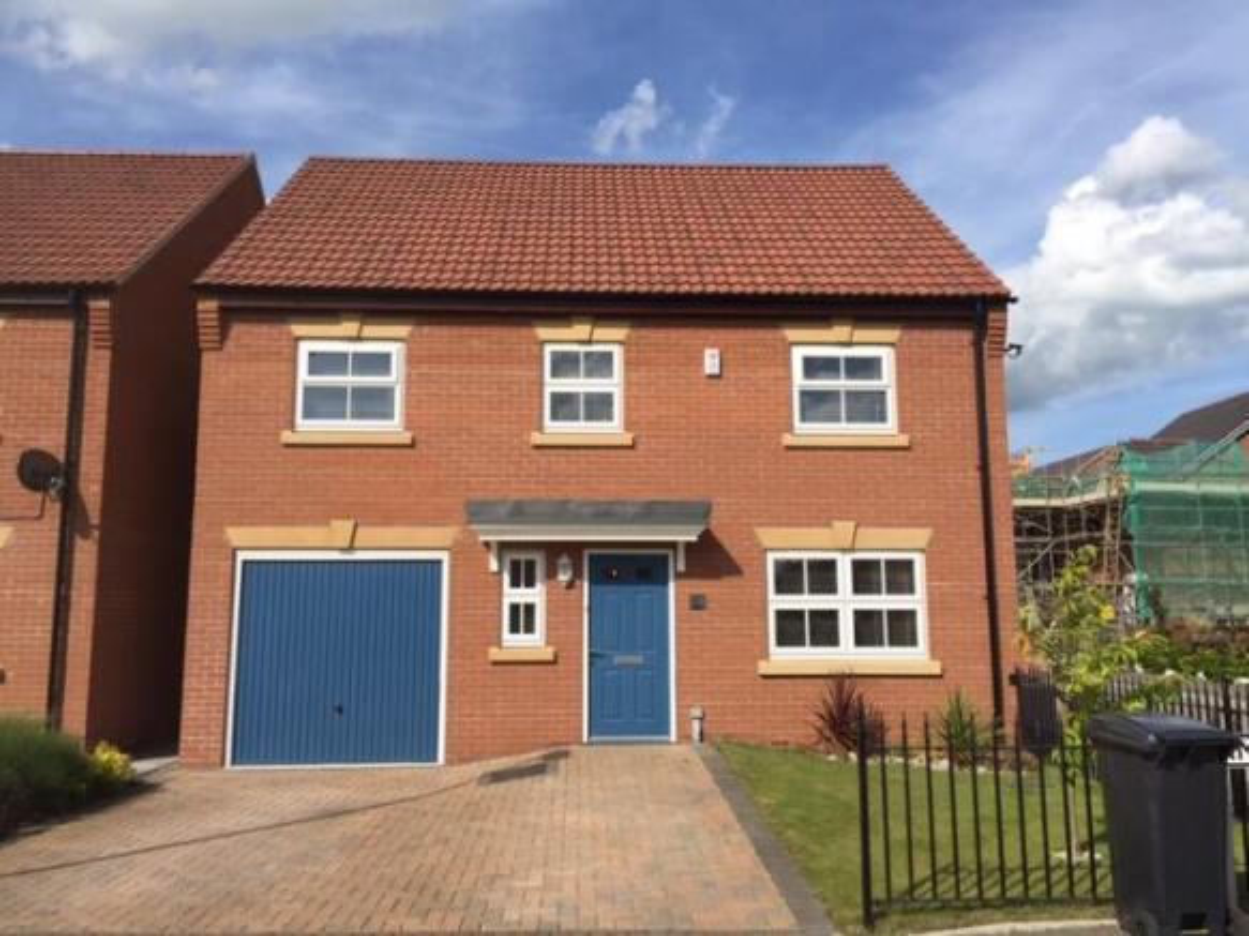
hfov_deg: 61.7
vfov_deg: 48.2
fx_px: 1046
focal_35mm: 29
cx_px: 624
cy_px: 468
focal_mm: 4.15
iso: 32
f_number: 2.2
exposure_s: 1/2639
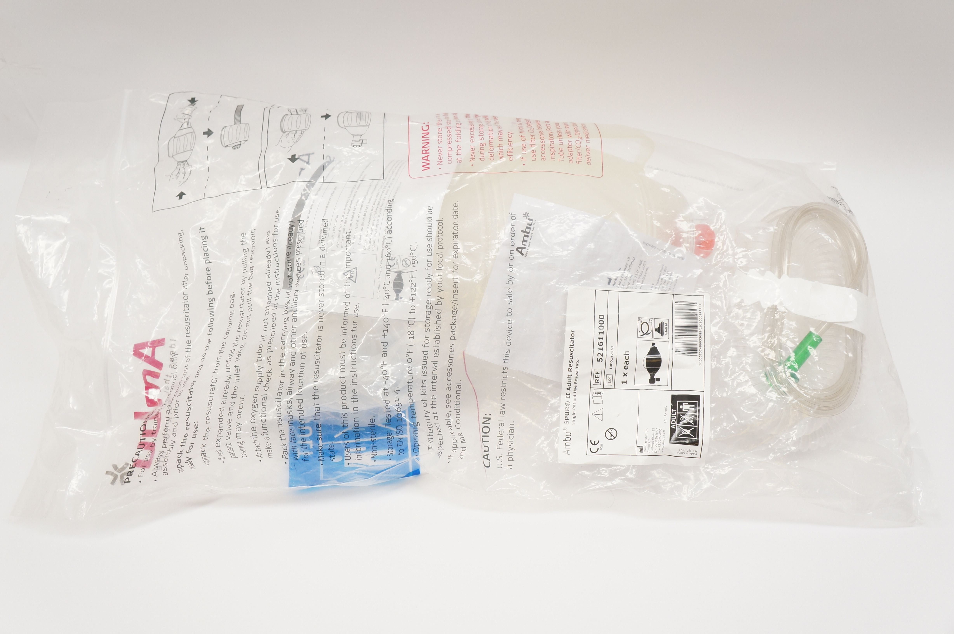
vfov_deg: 39.9
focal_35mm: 33
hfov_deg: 57.3
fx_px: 874
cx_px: 477
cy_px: 317
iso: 400
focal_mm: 22
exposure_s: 1/80
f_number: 5.6
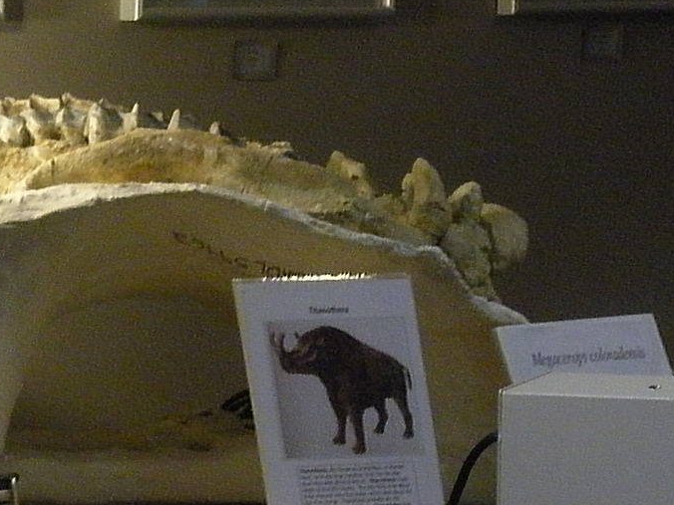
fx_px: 5763
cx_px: -146
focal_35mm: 296
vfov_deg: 5.0
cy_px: 361
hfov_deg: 6.6
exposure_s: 1/28.4
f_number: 5
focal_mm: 17.4
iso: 400
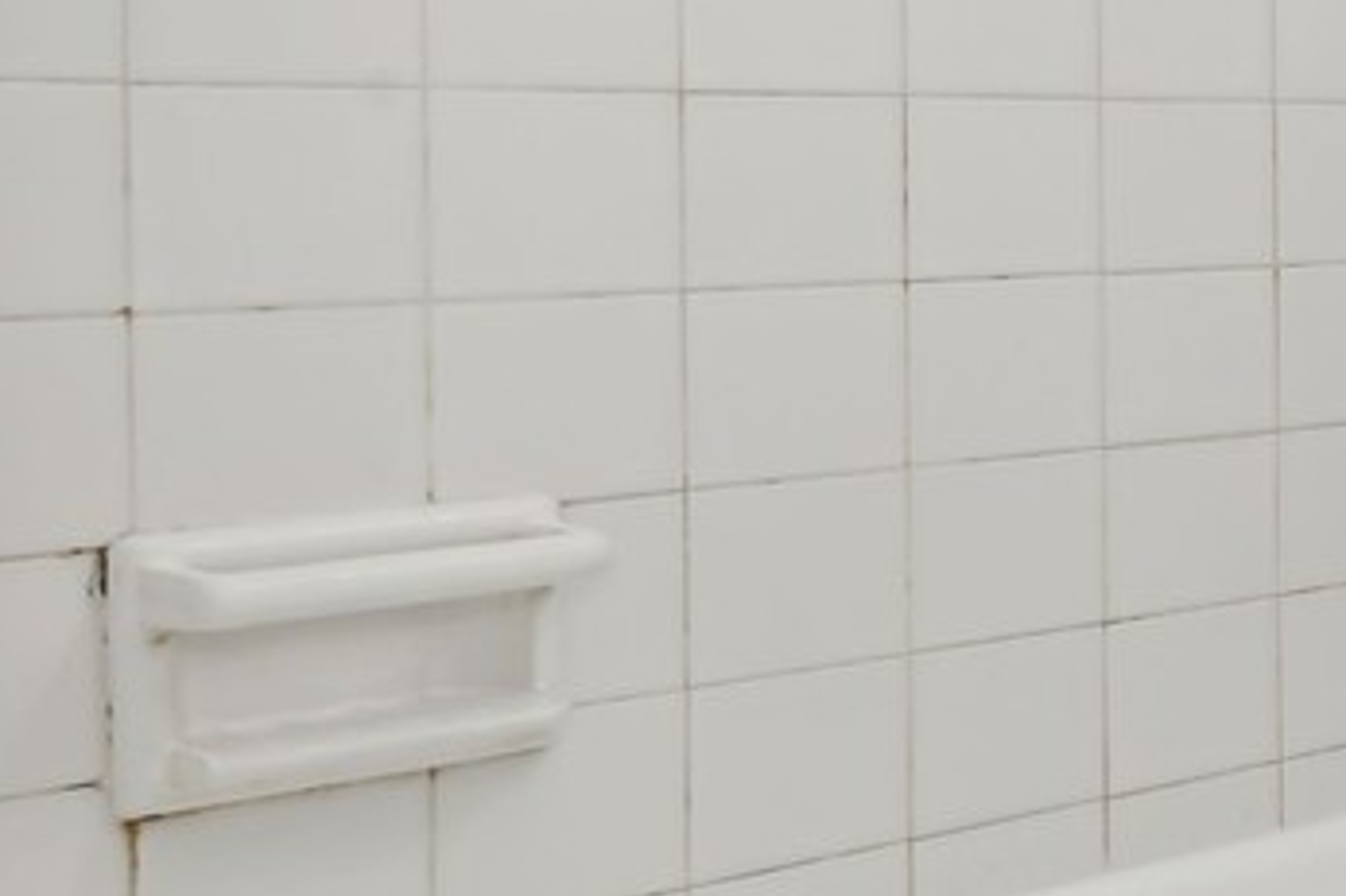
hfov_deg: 16.2
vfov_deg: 19.1
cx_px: 3062
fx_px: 2616
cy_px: 105
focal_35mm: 70
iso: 250
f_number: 11
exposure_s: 1/10
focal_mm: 15
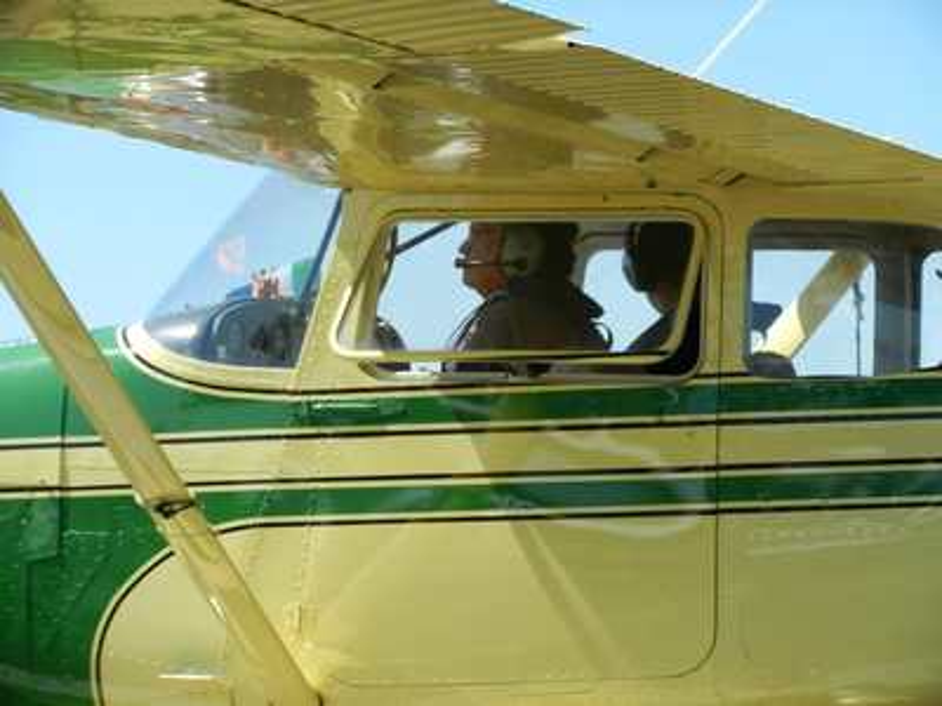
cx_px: 471
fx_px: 4490
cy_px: 353
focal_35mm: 165
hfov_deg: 12.0
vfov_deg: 9.0
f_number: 5.3
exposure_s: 1/640
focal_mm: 29.7
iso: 160
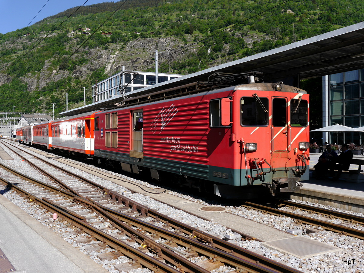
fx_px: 379
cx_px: 182
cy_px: 136
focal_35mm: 36
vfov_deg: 39.7
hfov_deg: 51.4
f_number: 7.1
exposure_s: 1/320
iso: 160
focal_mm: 18
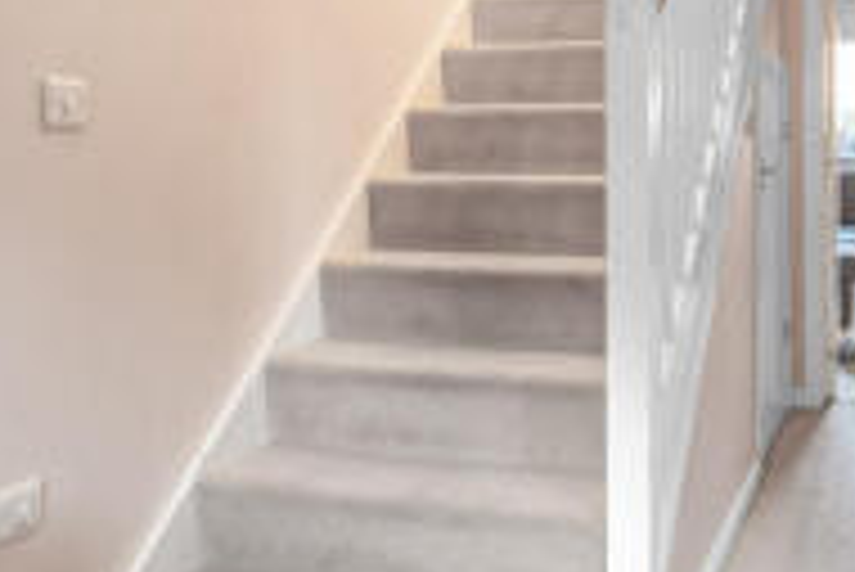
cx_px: 630
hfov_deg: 46.8
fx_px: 951
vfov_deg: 32.9
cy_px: 151
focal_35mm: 40
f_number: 7.1
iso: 400
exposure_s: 1/4
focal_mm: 16
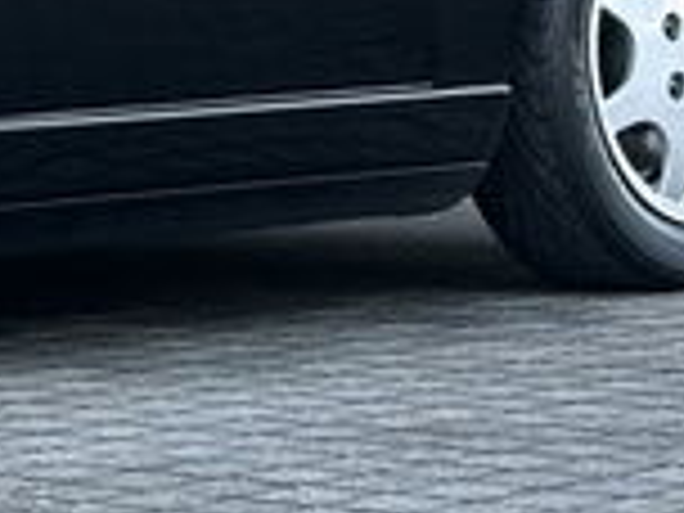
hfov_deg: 6.0
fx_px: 6402
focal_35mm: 324
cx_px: -396
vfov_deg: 4.6
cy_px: -99
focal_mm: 6.86
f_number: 1.78
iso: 64
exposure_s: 1/121
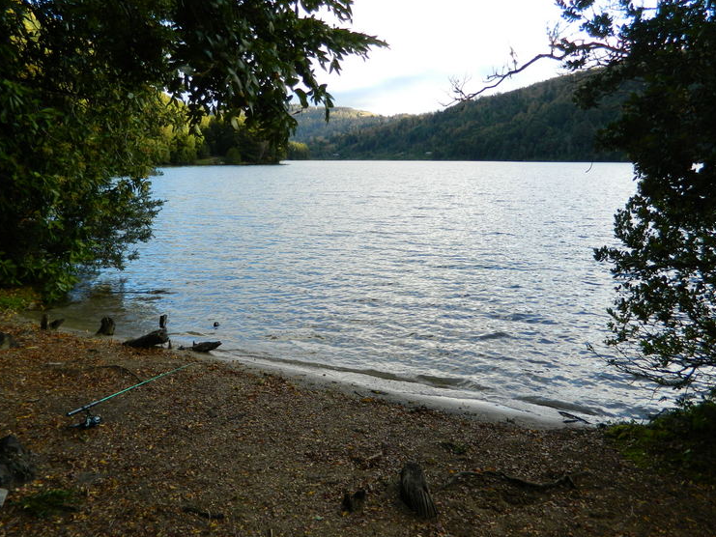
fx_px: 559
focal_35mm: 27
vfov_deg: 51.4
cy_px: 264
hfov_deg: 65.3
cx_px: 357
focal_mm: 4.5
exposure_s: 1/160
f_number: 3.1
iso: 80
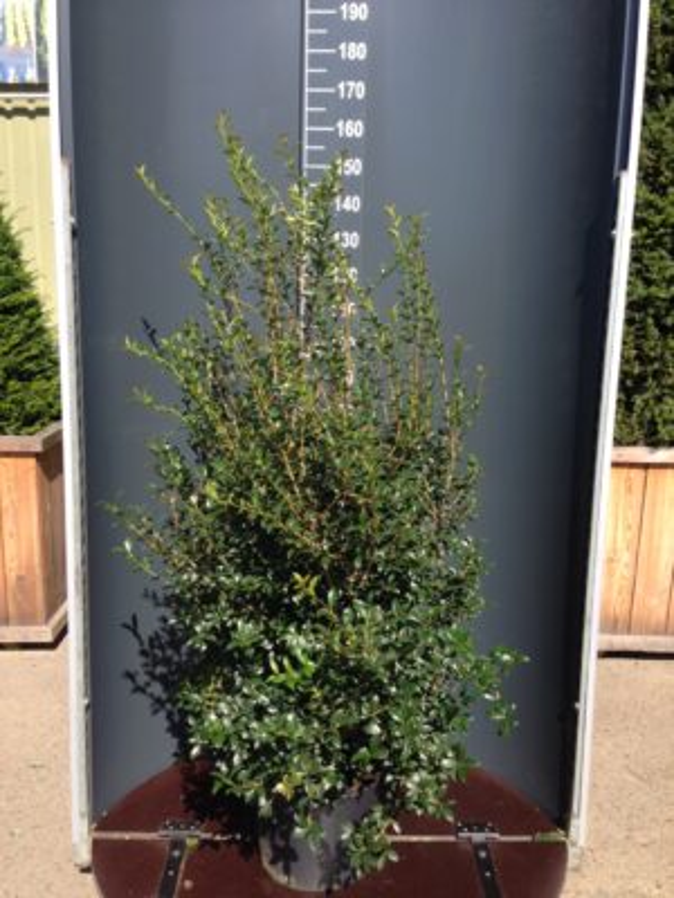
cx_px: 337
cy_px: 449
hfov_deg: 42.9
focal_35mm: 33
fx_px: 857
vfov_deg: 55.4
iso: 50
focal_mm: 4.12
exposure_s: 1/821
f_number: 2.4
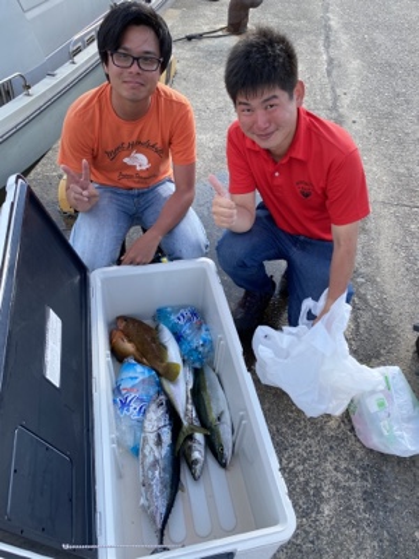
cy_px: 280
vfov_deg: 67.3
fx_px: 420
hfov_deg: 53.1
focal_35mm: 26
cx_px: 210
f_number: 1.8
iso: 32
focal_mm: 4.25
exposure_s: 1/633
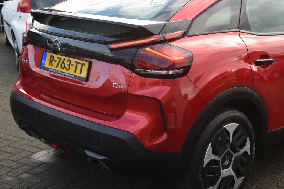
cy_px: 94
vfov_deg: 21.6
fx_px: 497
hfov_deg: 31.9
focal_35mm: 63
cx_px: 142
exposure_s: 1/160
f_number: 6.3
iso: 400
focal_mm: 42
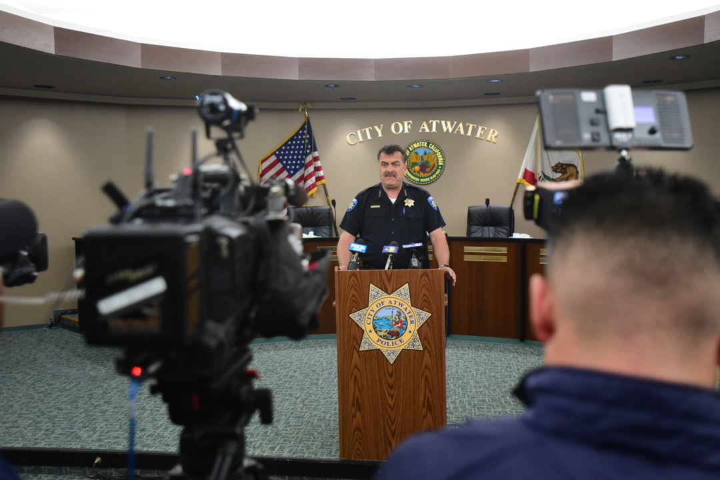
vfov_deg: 37.9
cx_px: 360
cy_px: 240
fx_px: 700
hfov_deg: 54.4
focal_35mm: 35
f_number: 2.8
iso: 3200
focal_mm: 35
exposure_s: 1/160
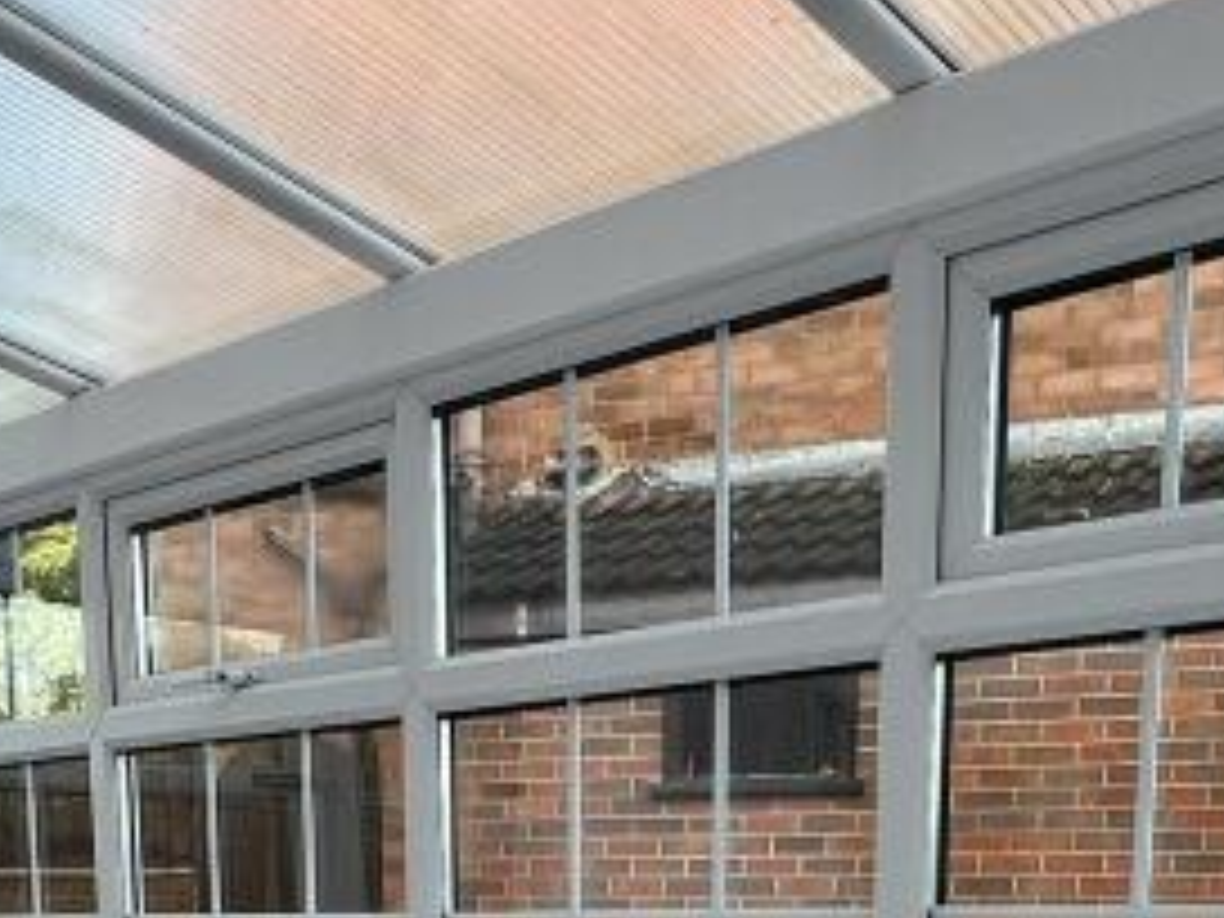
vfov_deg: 24.3
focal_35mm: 49
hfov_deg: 38.9
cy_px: 1318
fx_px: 1733
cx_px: 648
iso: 32
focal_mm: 1.57
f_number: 1.8
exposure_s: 1/99
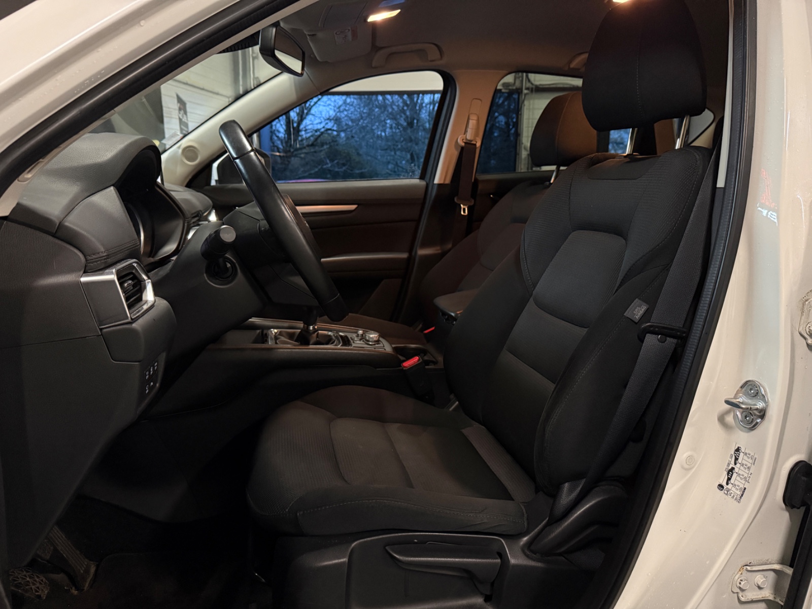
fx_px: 563
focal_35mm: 24
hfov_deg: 71.6
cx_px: 406
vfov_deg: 56.8
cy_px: 304
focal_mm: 6.76
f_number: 1.78
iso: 800
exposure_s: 1/50
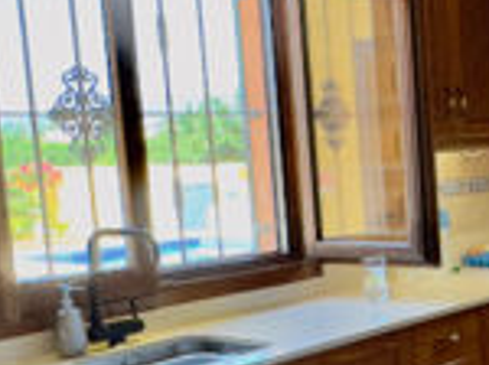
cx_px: 670
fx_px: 931
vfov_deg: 22.1
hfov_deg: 24.7
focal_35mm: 66
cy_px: 244
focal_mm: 2.22
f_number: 2.2
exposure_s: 1/100
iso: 160
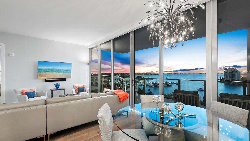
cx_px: 125
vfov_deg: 67.1
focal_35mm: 16
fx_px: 106
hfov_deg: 99.4
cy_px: 72
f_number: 9
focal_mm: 7
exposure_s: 1
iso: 400
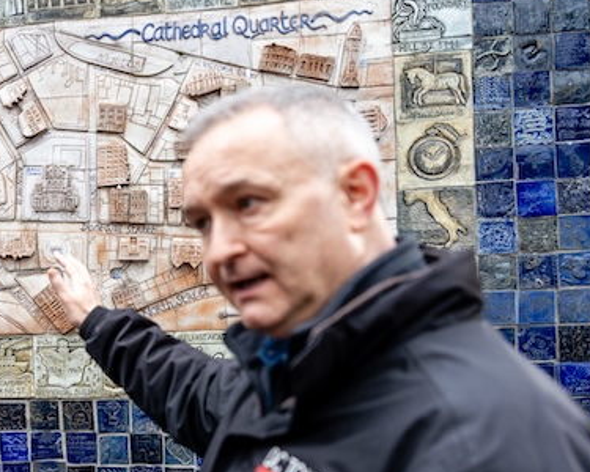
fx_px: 838
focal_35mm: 48
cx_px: 2
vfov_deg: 31.2
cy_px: 320
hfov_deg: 35.2
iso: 640
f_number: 2.8
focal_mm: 24
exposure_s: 1/500
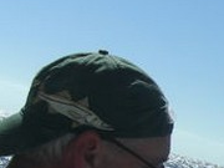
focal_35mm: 133
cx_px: 371
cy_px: 220
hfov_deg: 13.6
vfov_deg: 10.9
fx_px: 861
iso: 80
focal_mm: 7.9
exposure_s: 1/320
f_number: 8
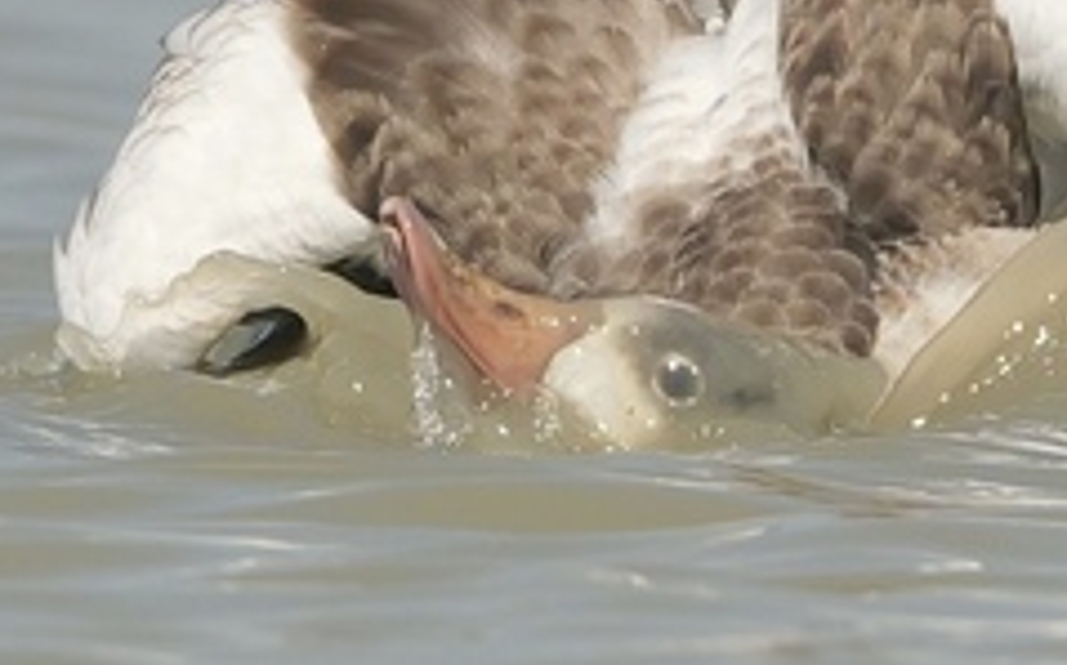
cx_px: 754
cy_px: 301
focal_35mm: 1225
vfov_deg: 1.1
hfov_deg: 1.7
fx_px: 35597
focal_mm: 300
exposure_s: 1/2500
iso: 500
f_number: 6.3
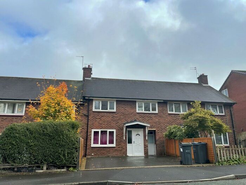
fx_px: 178
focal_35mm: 25
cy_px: 92
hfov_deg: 69.4
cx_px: 123
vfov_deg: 54.9
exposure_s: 1/1715
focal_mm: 5.1
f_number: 1.6
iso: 32
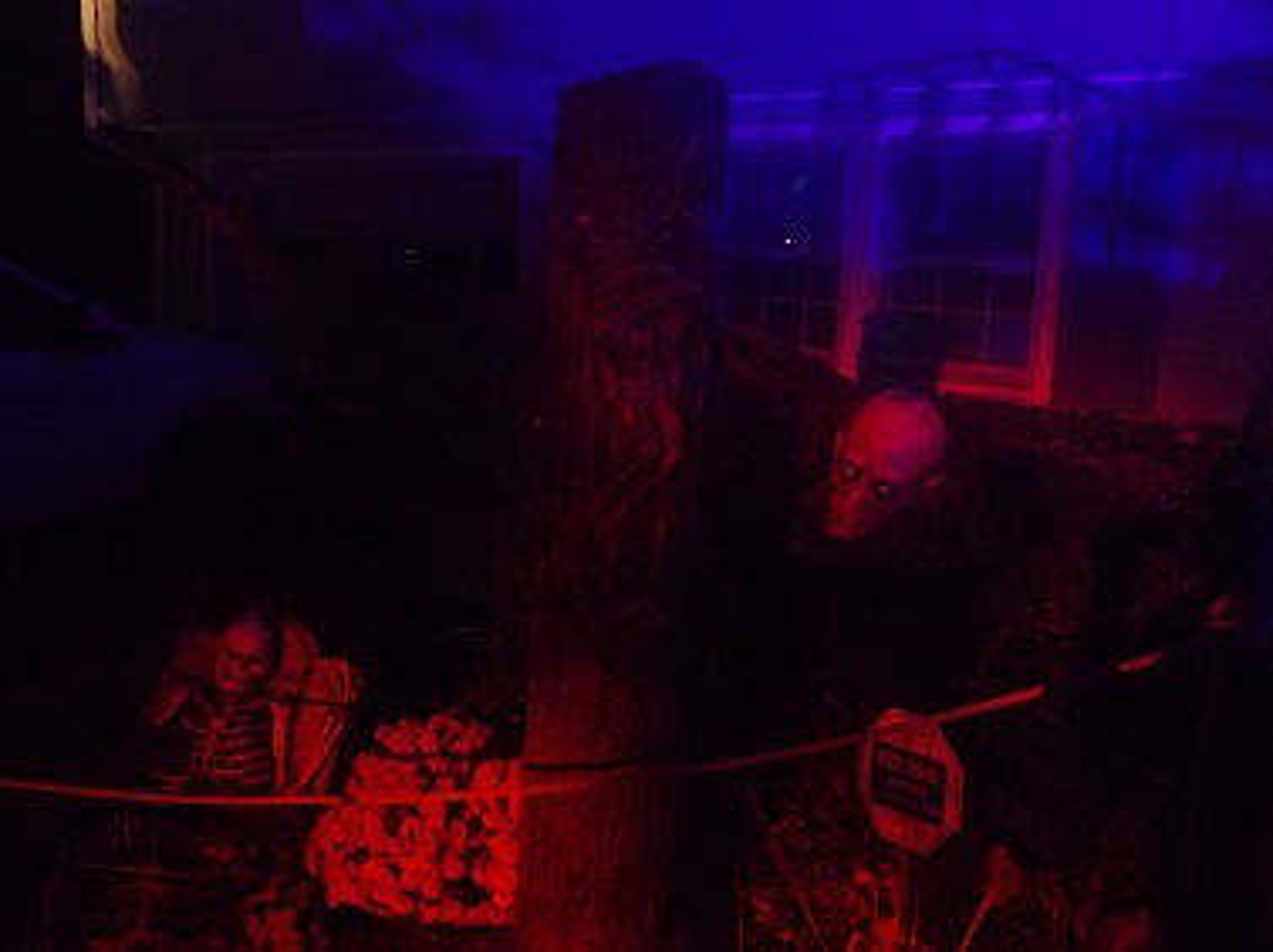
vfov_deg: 46.7
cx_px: 636
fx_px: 1102
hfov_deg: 60.0
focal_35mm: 30
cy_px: 476
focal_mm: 5.5
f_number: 2.3
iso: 800
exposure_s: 1/8
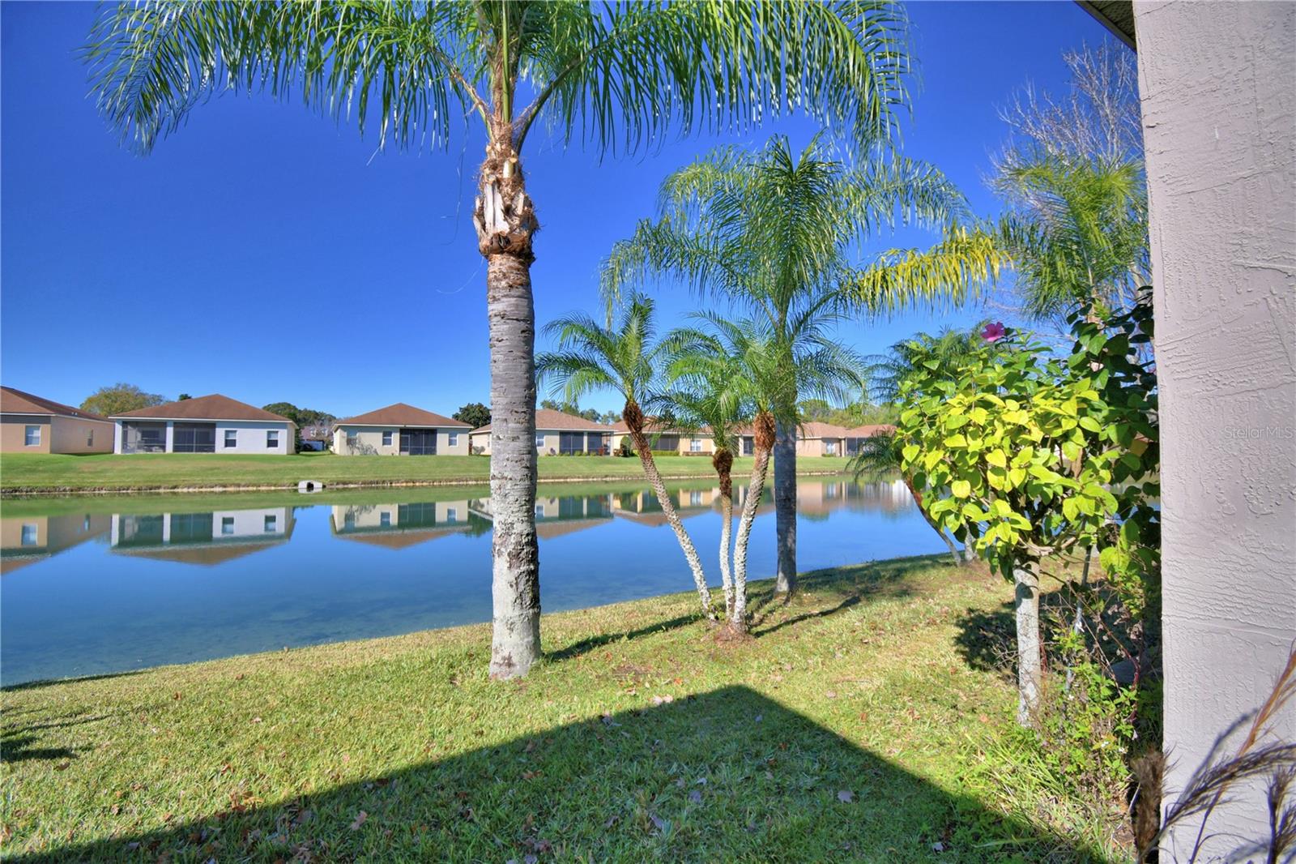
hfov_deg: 100.4
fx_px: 540
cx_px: 648
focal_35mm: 15
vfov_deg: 77.3
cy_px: 432
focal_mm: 10
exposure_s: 1/1250
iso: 100
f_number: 4.5
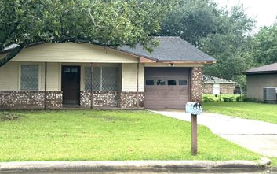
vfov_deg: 25.4
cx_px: 86
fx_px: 385
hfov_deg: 39.0
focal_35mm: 51
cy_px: 78
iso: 80
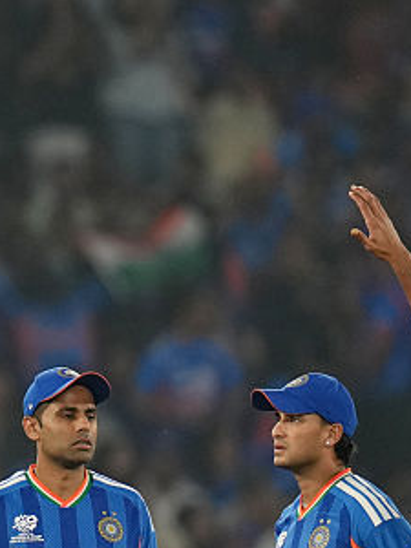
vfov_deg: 1.5
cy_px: 534
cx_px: -210
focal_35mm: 1312
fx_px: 20770
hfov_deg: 1.1
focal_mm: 400
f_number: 2.8
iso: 1250
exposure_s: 1/1250
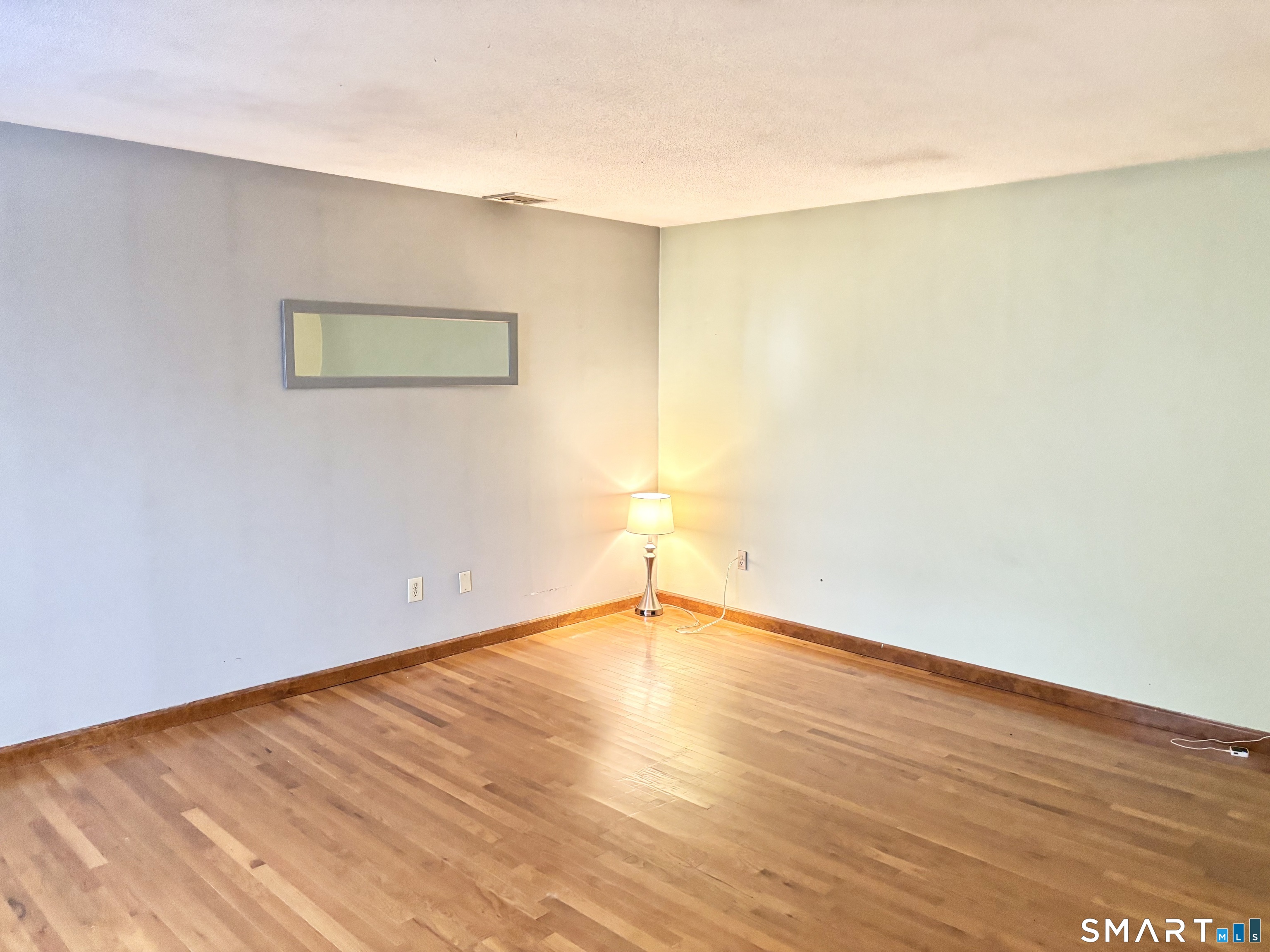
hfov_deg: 67.3
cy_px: 476
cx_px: 635
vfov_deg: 53.1
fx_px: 954
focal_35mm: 26
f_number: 1.6
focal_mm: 5.96
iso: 400
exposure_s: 1/40
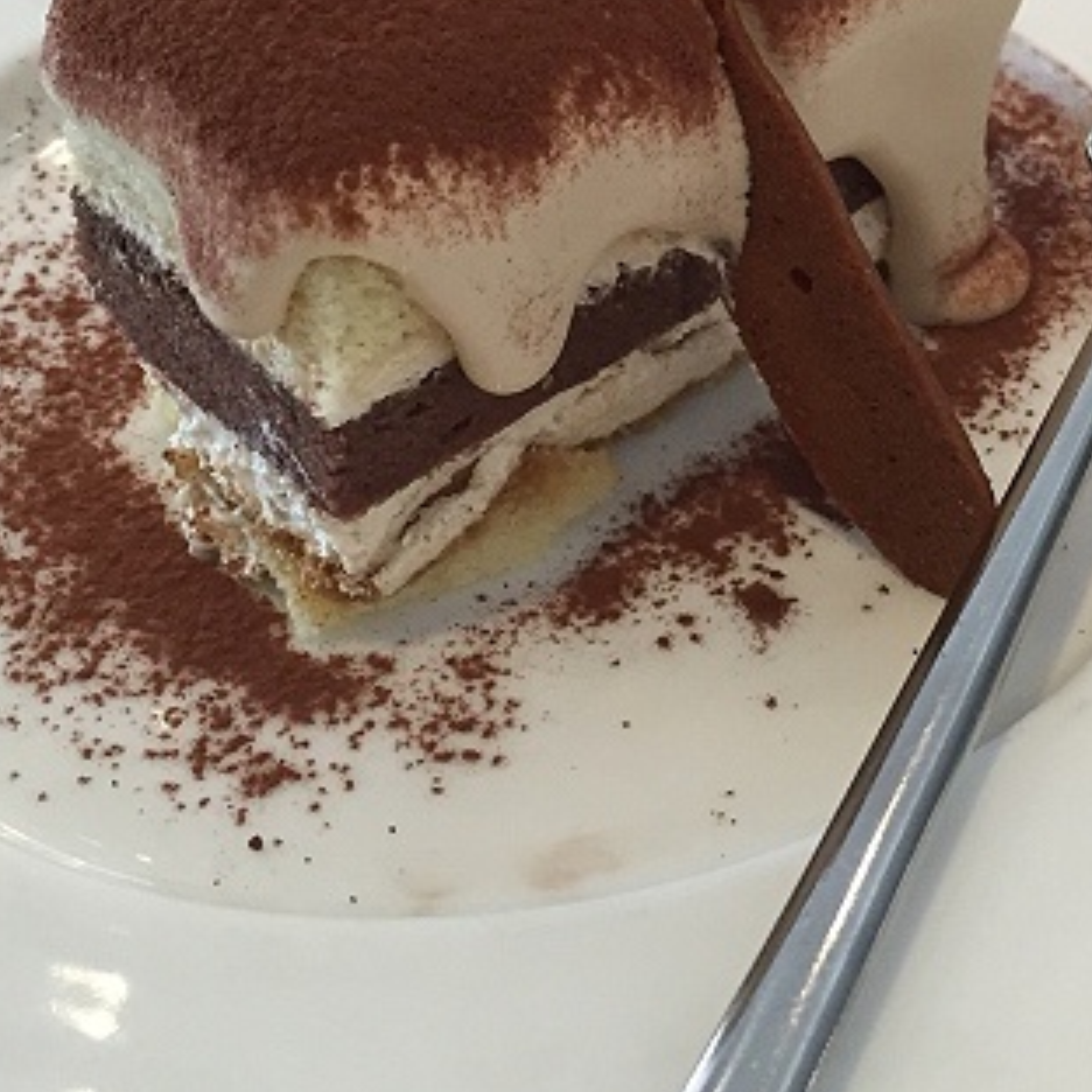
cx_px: 886
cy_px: 306
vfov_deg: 24.4
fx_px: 2498
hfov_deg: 24.2
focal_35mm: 70
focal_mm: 4.15
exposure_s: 1/30
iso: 100
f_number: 2.2
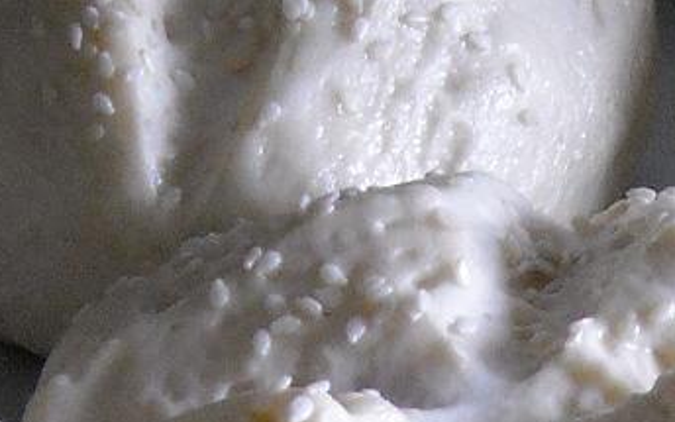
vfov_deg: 7.2
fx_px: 3238
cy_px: 789
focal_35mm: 176
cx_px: 614
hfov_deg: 11.8
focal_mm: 5.7
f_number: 2.8
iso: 400
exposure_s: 1/30
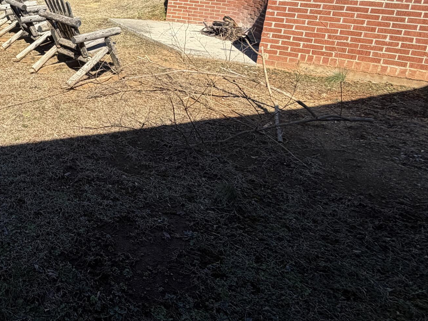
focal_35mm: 32
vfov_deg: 41.3
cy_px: 43
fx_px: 396
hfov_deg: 48.1
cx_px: 11
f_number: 2.2
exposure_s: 1/770
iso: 40
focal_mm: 2.22
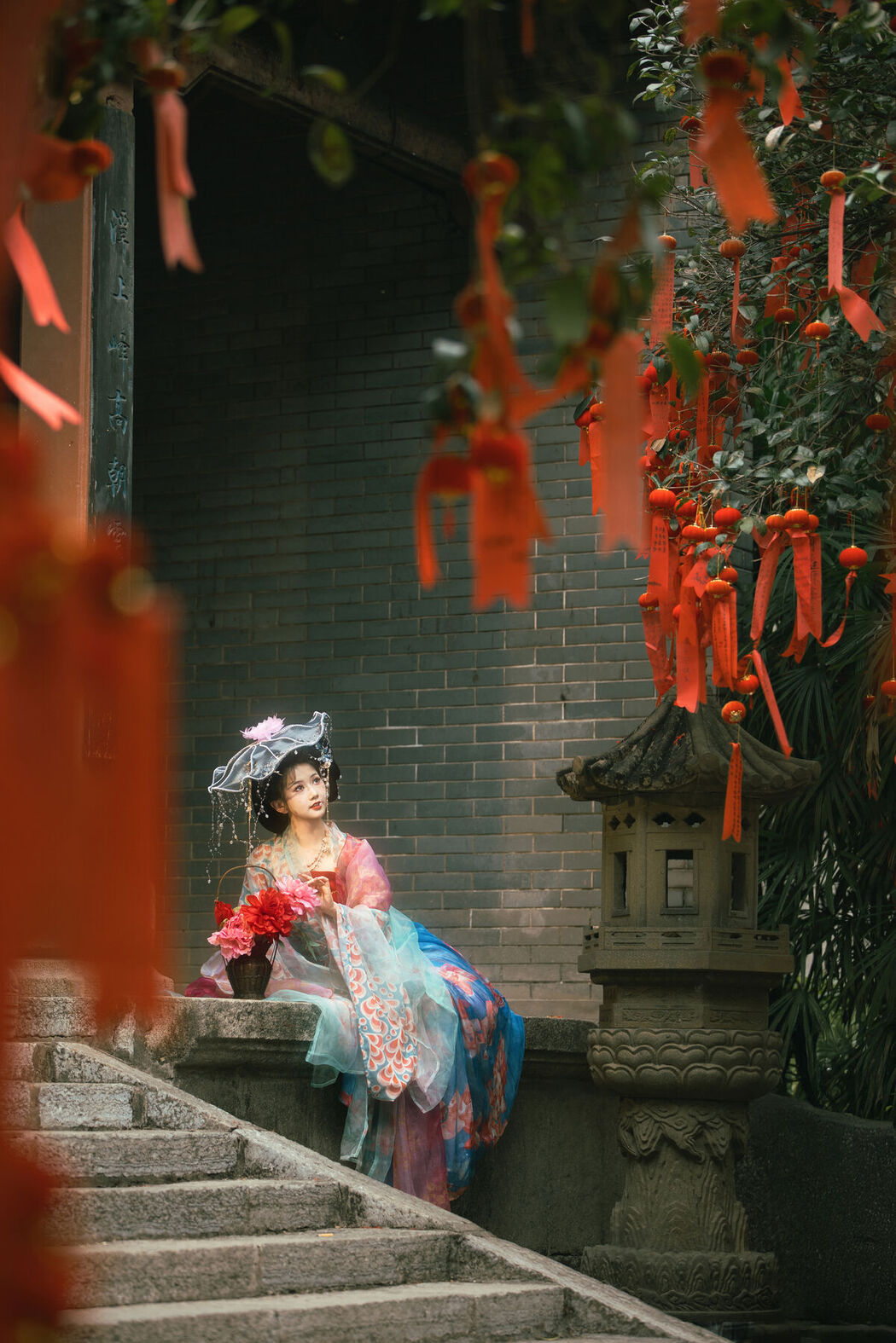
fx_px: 3808
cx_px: 448
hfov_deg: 13.4
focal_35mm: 102
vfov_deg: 20.0
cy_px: 672
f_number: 2.8
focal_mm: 102
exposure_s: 1/320
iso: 320
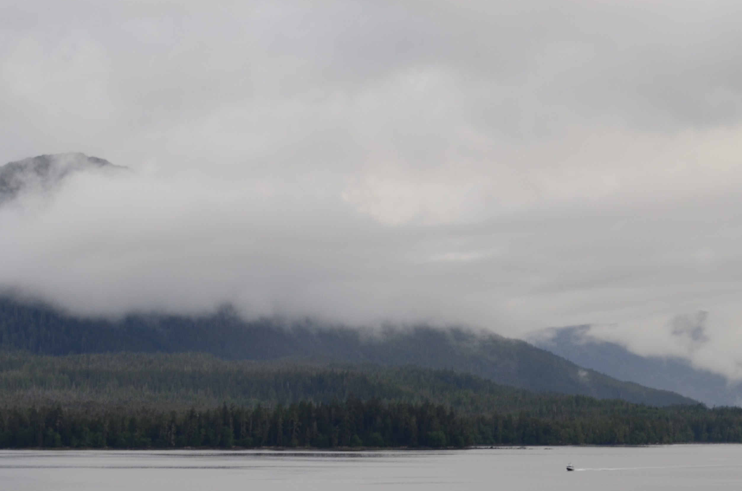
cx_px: 587
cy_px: 481
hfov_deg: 12.7
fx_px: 3331
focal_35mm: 162
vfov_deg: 8.4
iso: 200
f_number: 11
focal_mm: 55
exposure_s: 1/100
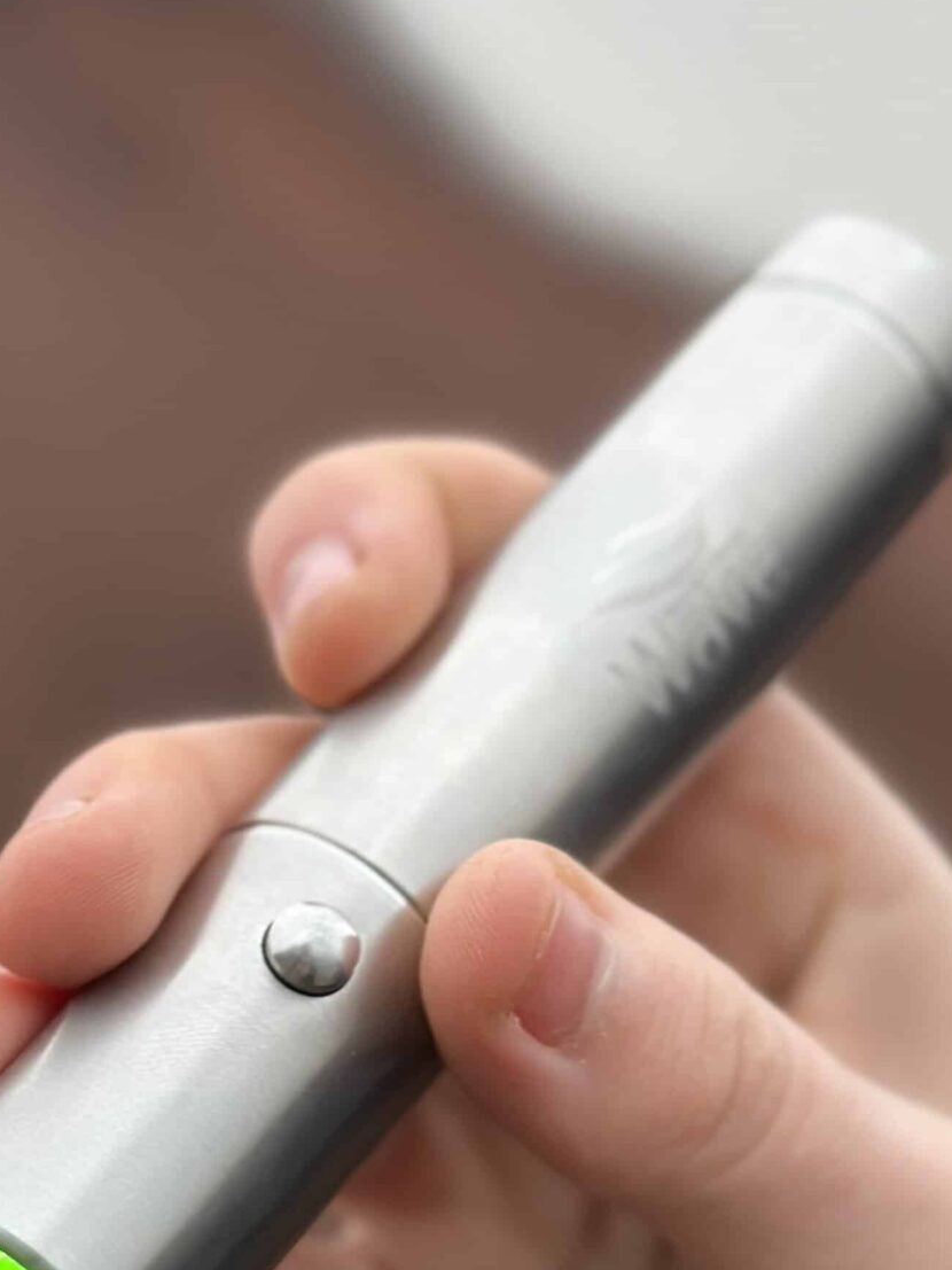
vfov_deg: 17.7
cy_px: 811
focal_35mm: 111
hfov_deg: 13.3
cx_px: 340
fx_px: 4071
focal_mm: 6.86
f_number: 1.78
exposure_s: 1/121
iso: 80
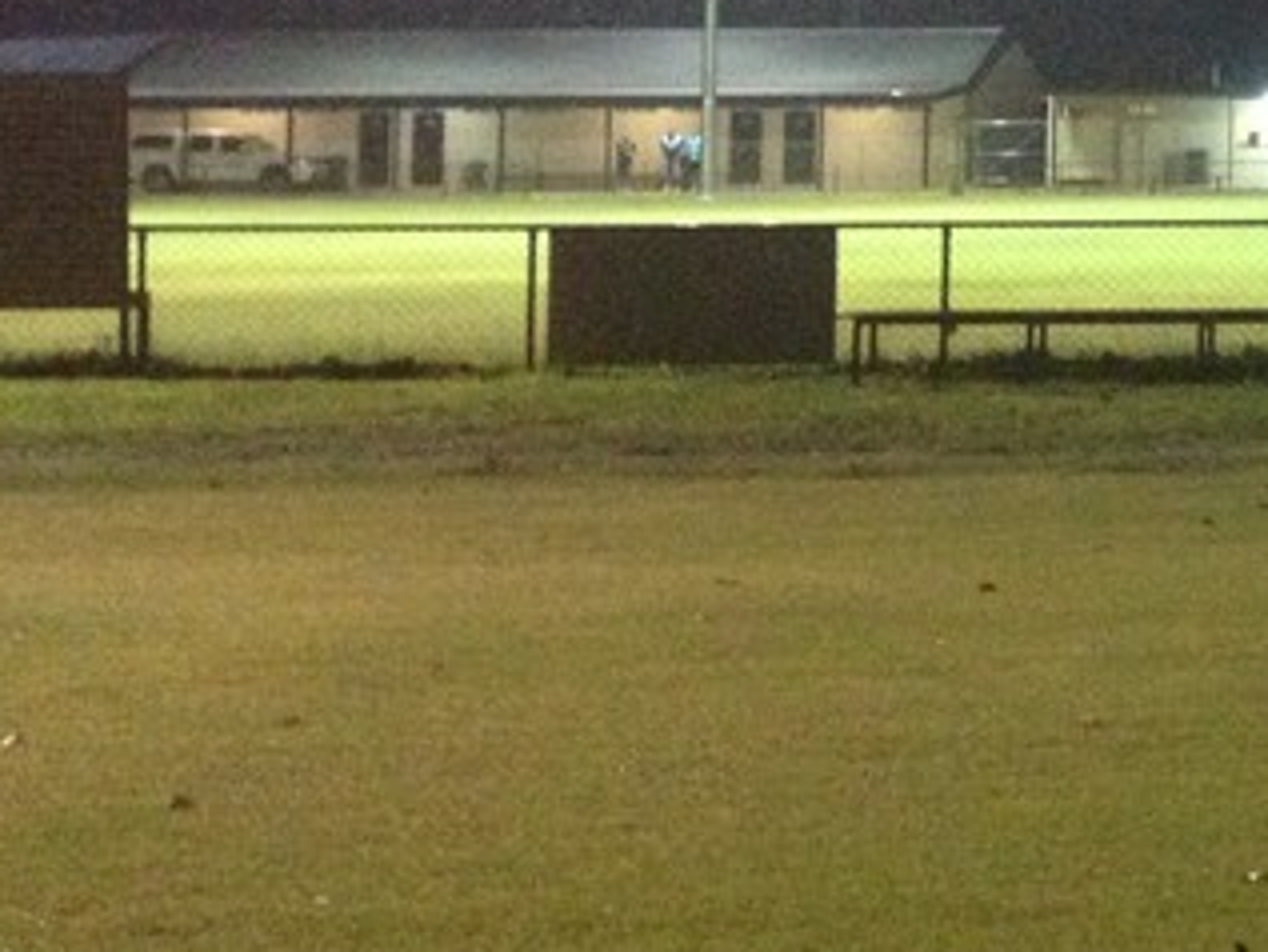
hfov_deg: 15.7
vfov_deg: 12.8
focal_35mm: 113
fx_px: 4141
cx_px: 2016
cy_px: -156
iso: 400
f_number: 2.4
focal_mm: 4.28
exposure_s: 1/15
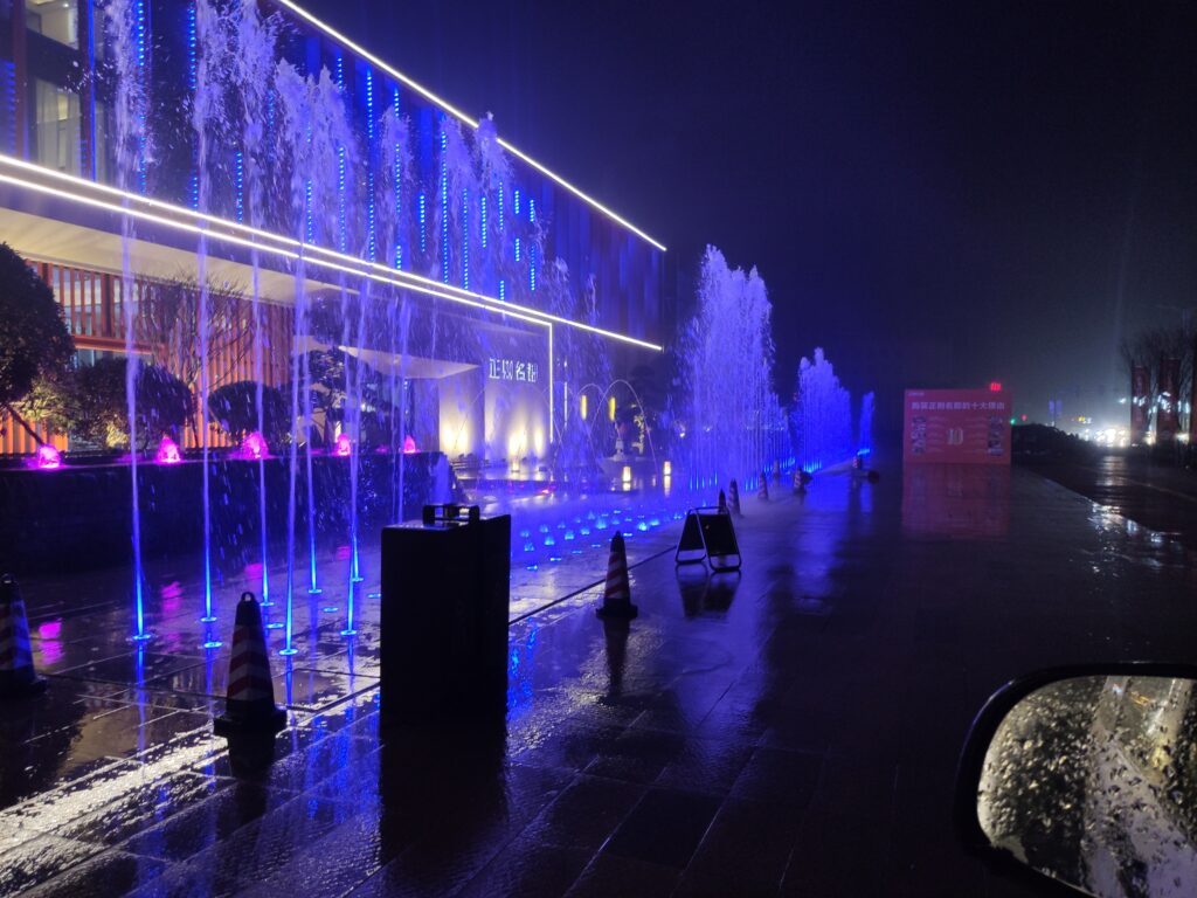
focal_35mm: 26
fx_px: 899
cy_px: 449
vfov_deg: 53.1
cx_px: 598
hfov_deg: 67.3
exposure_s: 1/60
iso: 294
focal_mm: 4.75
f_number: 1.75
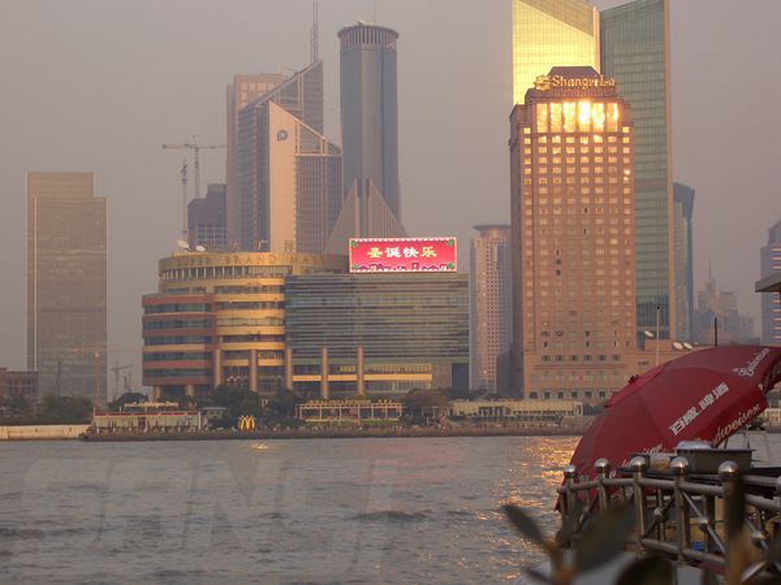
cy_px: 292
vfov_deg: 16.8
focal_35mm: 88
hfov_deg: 22.3
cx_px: 390
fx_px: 1985
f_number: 4.4
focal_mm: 14.6
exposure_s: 1/125
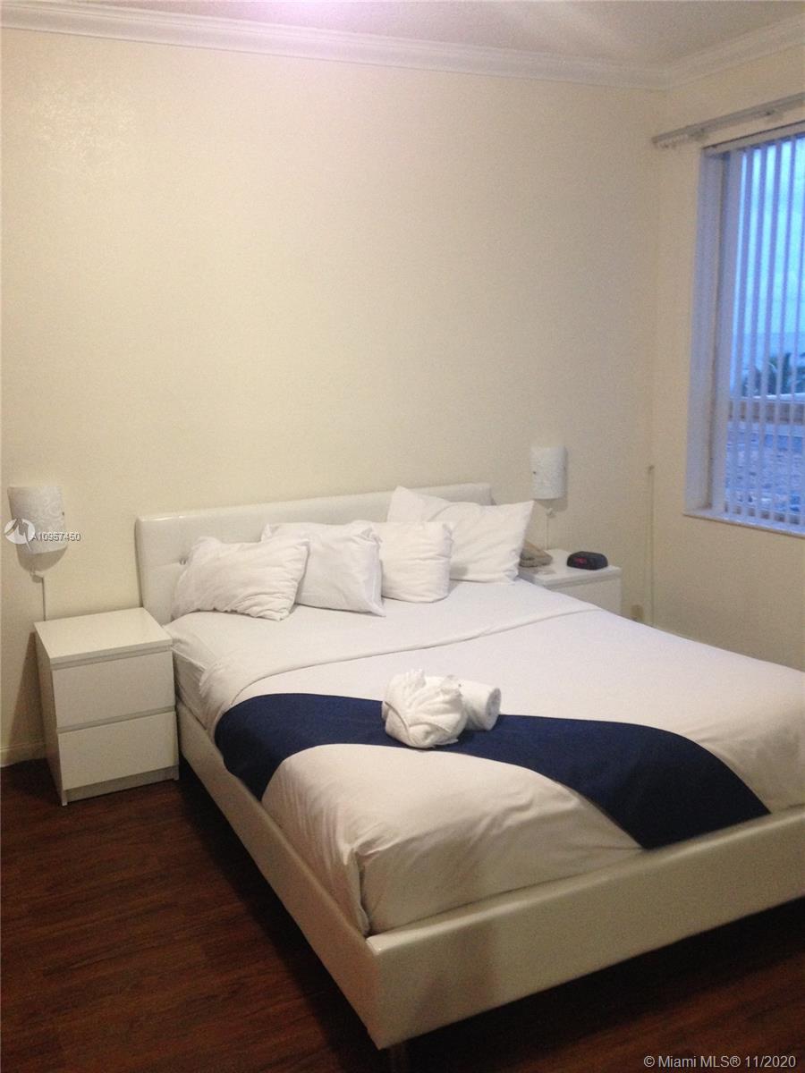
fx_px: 1023
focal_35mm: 33
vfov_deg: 55.4
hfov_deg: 42.9
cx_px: 402
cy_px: 536
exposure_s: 1/20
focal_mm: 4.12
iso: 250
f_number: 2.4
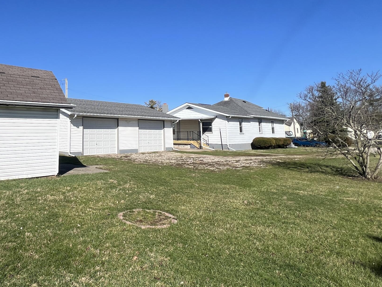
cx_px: 95
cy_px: 92
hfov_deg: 67.0
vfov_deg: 55.4
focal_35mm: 24
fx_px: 265
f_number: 1.8
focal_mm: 1.57
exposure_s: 1/3774
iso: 32
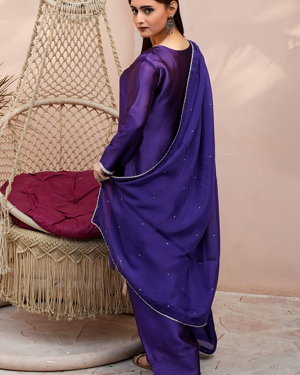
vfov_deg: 21.7
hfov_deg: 17.7
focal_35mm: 87
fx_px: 965
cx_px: 168
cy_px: 73
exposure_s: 1/200
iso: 200
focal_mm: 50
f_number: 6.3
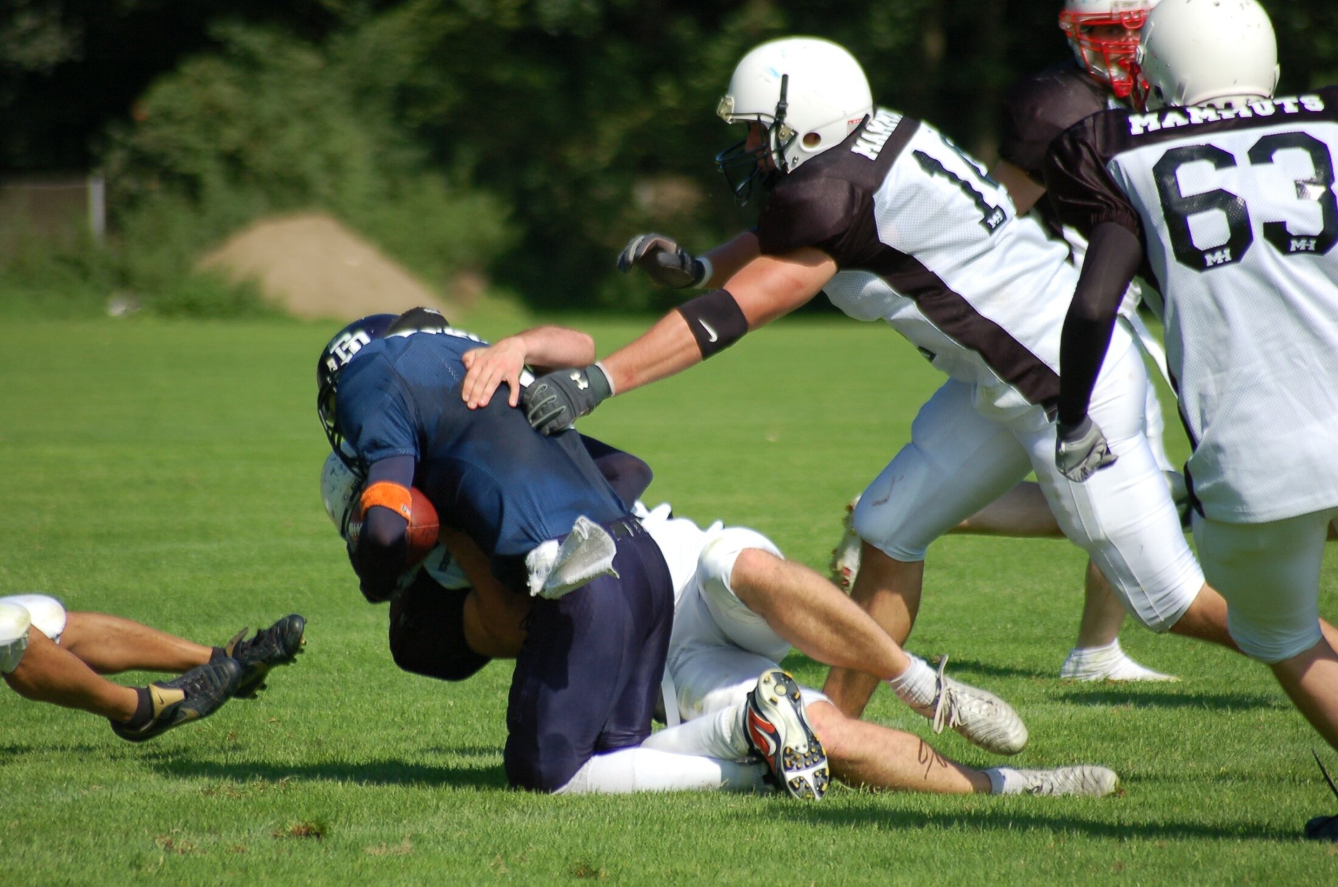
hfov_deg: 5.1
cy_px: 444
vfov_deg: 3.4
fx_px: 15024
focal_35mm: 405
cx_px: 669
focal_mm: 270
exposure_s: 1/1250
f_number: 5.6
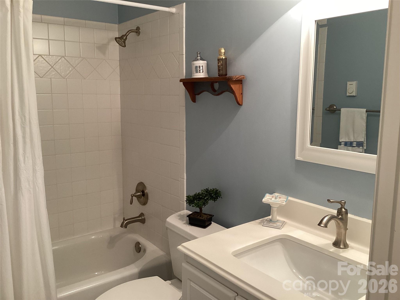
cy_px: 150
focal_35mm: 31
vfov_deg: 45.4
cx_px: 200
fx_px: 358
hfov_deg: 58.4
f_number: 2.4
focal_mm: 3.3
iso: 200
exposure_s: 1/60
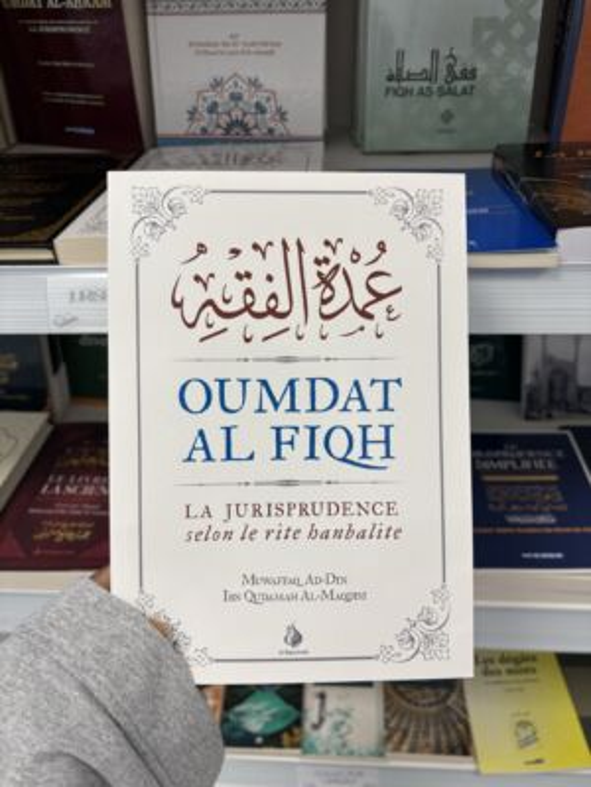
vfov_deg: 67.3
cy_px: 394
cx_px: 296
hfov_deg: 53.1
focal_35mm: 26
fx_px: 592
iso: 64
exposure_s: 1/100
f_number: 1.6
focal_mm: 5.96
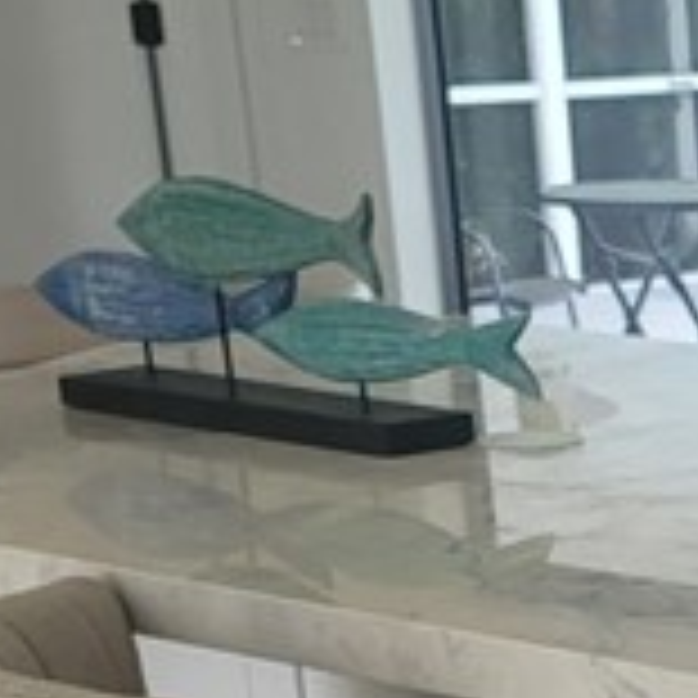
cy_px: 1243
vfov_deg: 11.2
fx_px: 3331
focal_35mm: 146
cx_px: 1382
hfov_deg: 10.9
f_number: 1.8
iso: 80
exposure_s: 1/120
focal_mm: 7
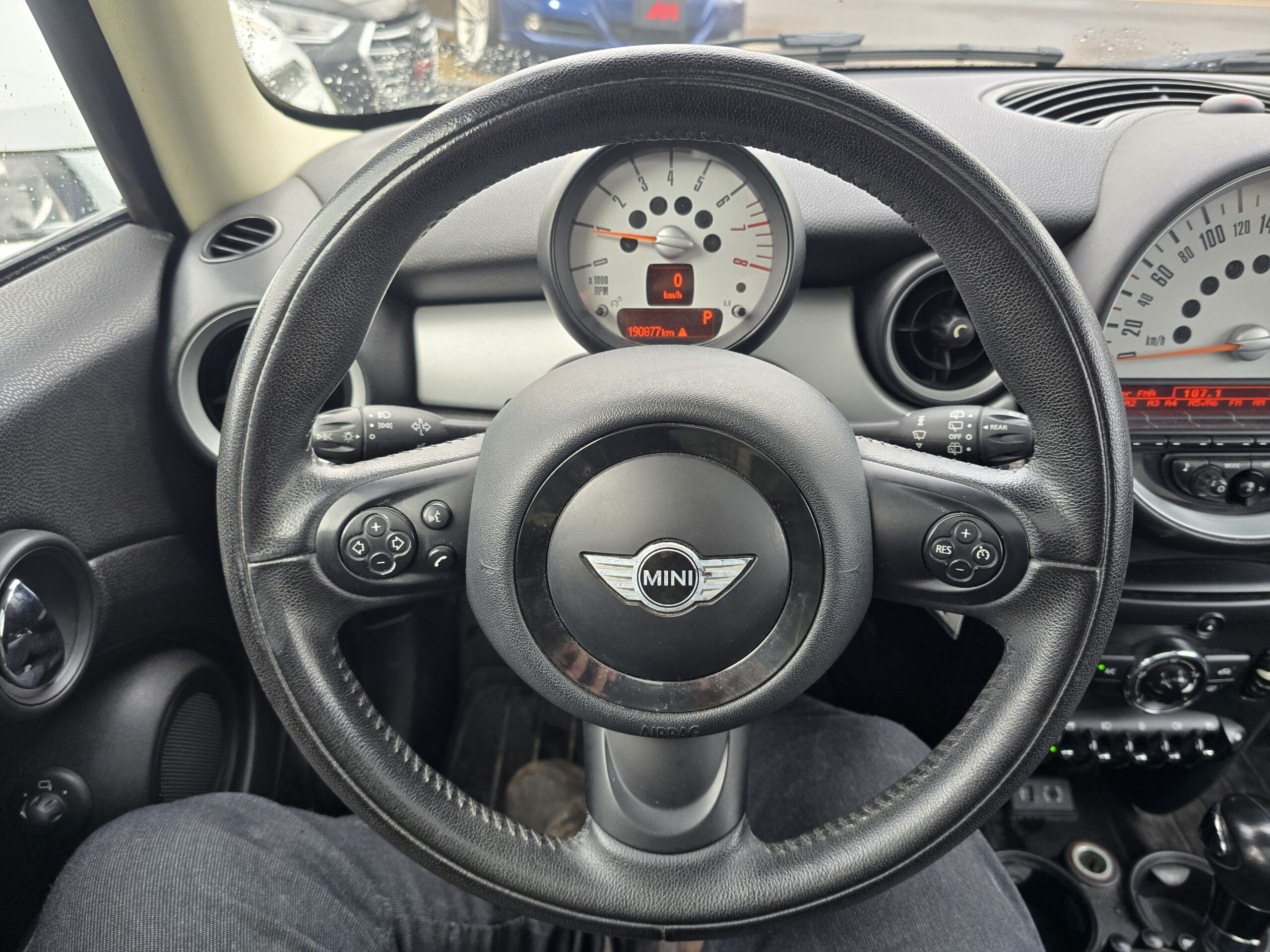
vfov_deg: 58.9
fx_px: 844
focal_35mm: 23
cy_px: 476
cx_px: 635
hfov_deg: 73.9
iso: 160
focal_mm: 6.3
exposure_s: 1/180
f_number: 1.7
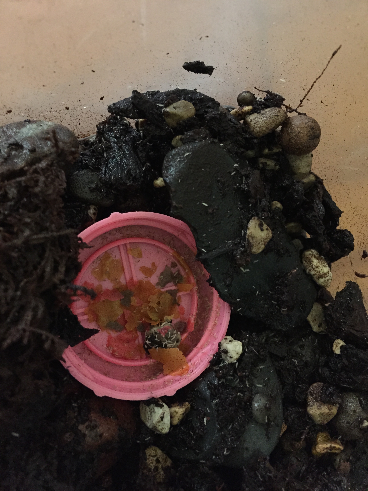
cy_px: 246
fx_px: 411
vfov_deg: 61.7
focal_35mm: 29
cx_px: 184
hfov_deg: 48.2
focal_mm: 4.15
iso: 640
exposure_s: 1/15
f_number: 2.2
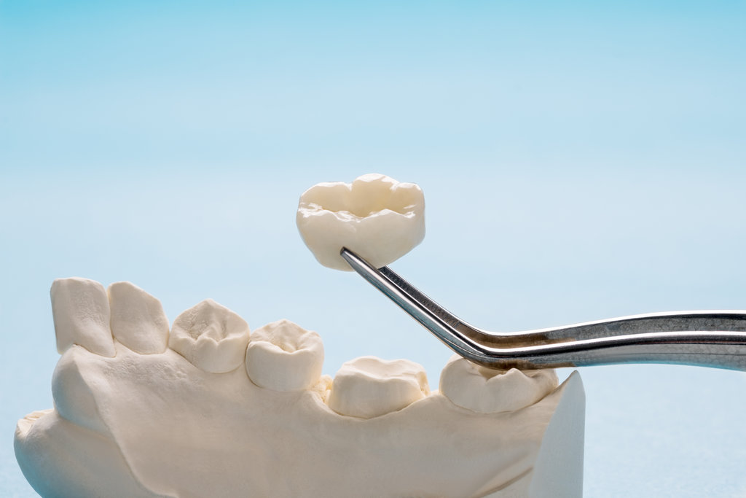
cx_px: 373
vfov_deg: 15.2
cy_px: 249
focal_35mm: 90
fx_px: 1865
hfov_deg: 22.6
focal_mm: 60
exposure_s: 1/1.67
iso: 200
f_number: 13
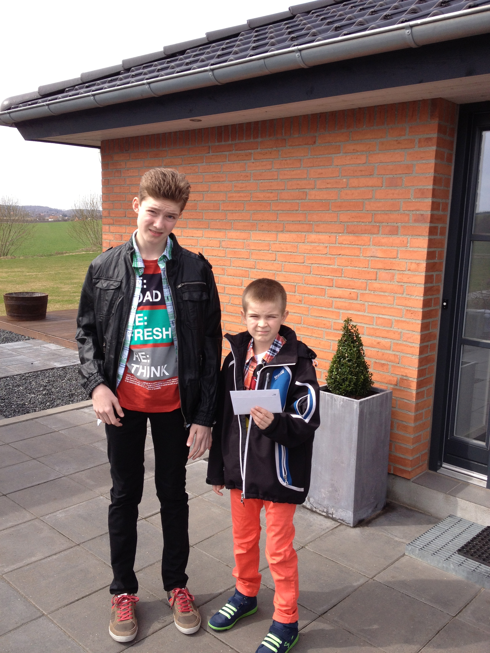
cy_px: 326
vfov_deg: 52.6
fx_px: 661
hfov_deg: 40.7
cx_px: 245
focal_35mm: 35
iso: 50
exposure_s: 1/627
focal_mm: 4.28
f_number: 2.4
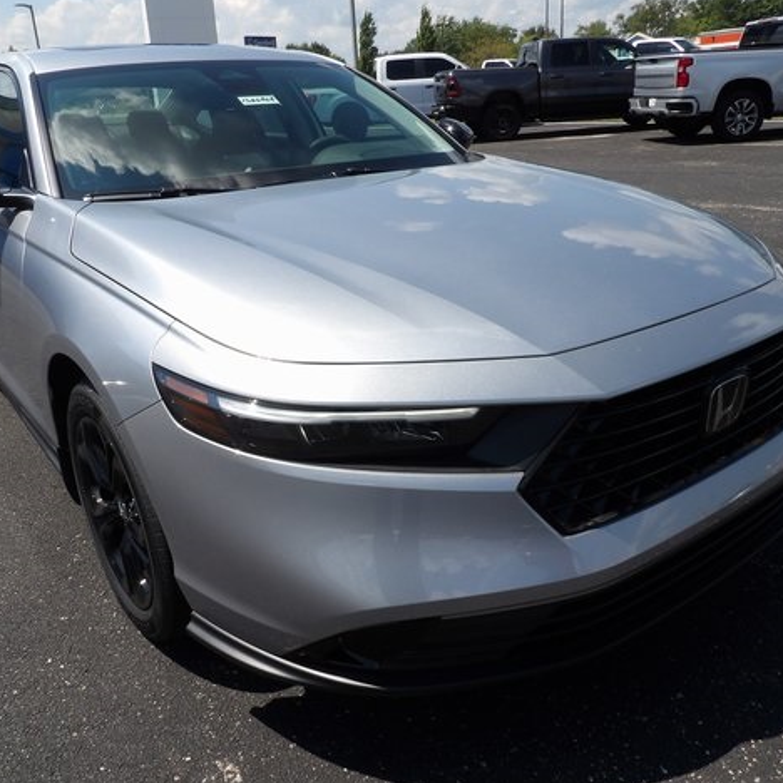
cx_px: 363
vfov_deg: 55.6
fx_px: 742
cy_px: 392
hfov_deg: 55.6
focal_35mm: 29
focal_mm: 4.3
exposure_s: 1/408
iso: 100
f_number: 5.6
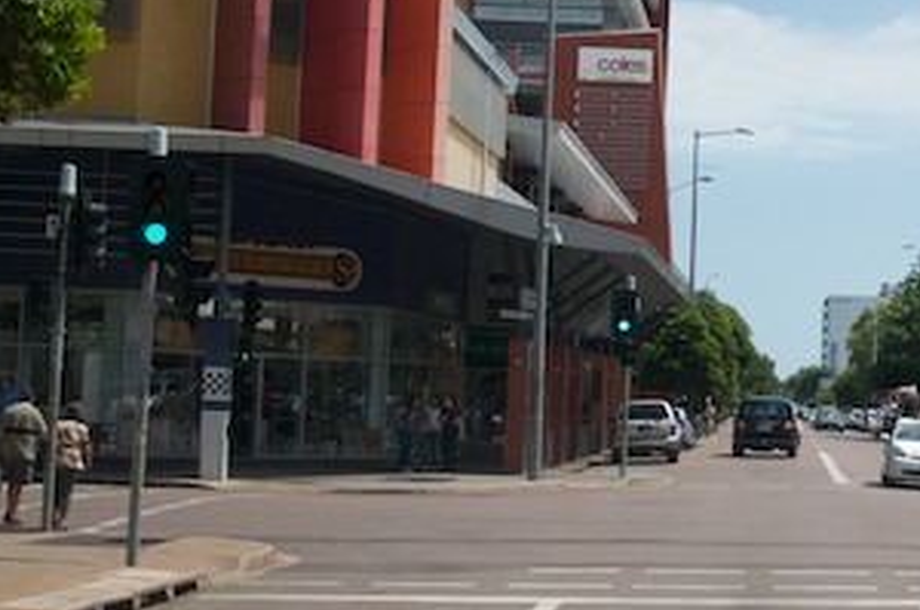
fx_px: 2143
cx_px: 889
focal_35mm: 84
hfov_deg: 23.4
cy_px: 245
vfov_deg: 16.2
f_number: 11
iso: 320
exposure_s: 1/500
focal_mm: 28
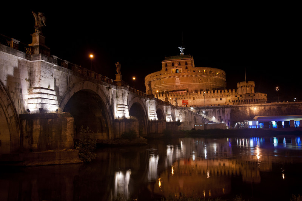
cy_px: 100
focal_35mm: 27
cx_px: 151
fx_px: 226
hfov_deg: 67.4
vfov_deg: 47.9
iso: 100
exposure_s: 1/2
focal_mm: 18
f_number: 3.5
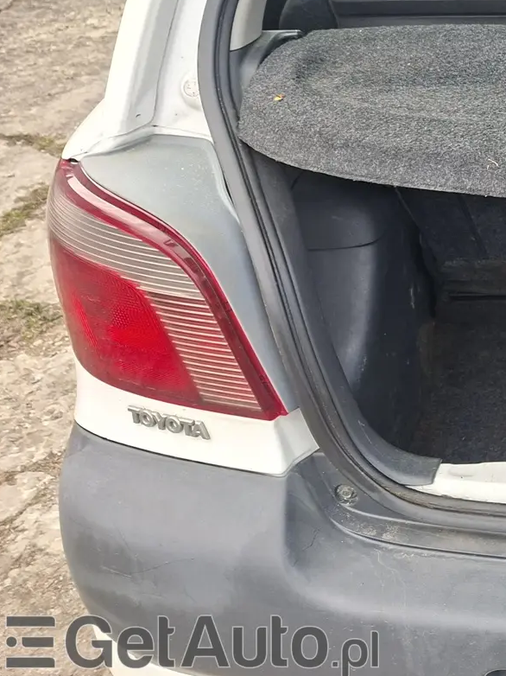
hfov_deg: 23.6
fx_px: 995
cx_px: 732
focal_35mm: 51
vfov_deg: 36.2
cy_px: 134
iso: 50
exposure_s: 1/233
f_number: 1.8
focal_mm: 5.54
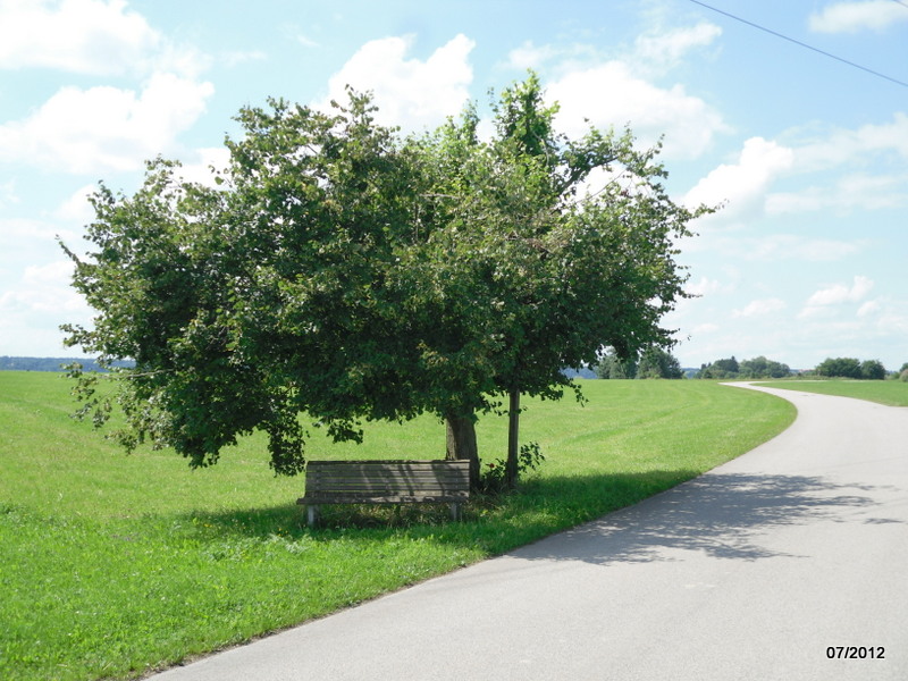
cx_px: 454
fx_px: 1154
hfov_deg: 42.9
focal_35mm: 44
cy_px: 340
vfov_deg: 32.9
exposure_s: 1/94
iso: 80
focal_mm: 7.88
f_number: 8.6
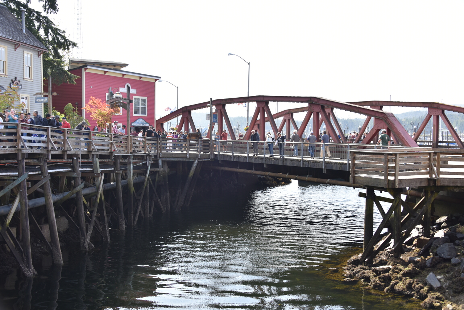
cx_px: 232
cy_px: 155
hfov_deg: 44.5
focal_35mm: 44
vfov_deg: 30.5
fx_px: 567
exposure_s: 1/160
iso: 100
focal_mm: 44
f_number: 6.3
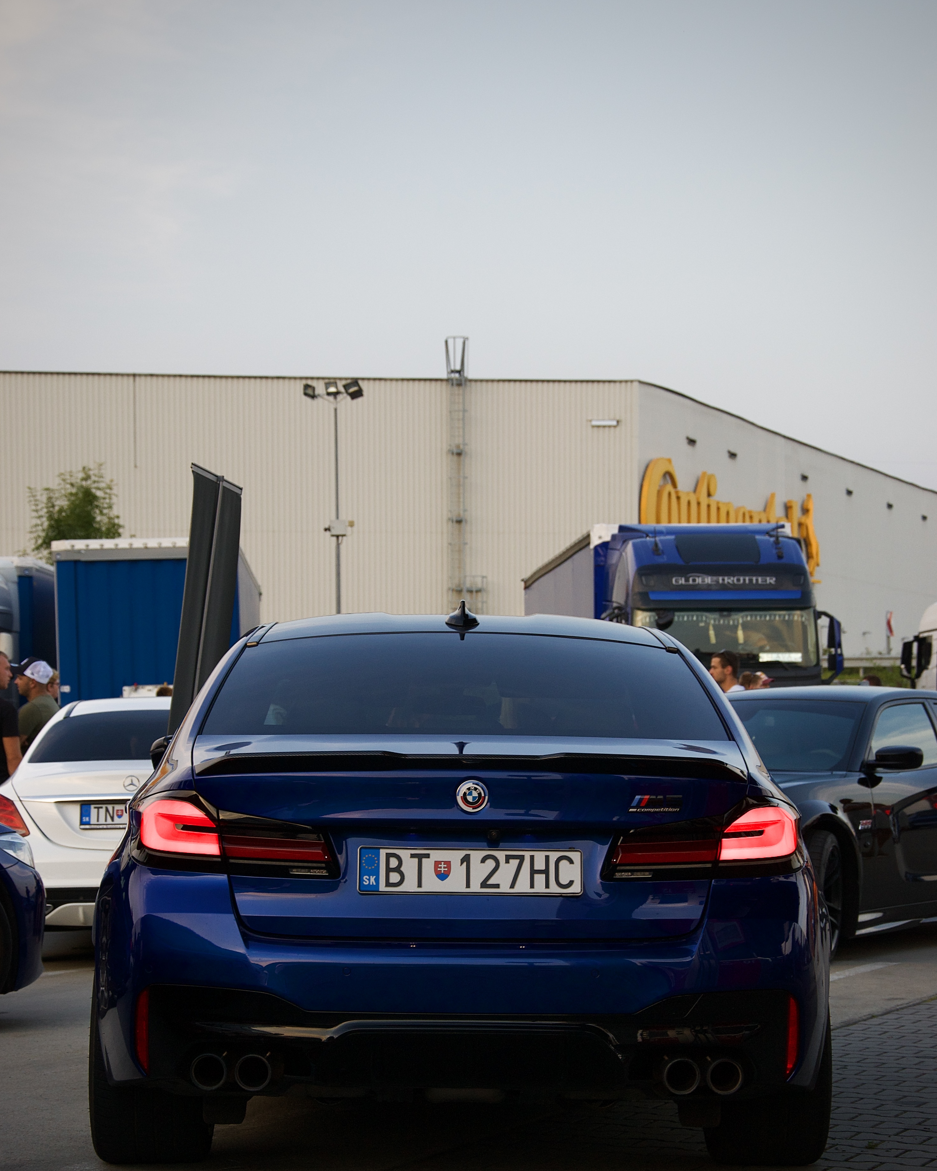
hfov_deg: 18.7
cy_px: 686
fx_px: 2842
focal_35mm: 82
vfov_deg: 23.3
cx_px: 470
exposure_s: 1/200
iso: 400
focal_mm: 48
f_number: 5.6
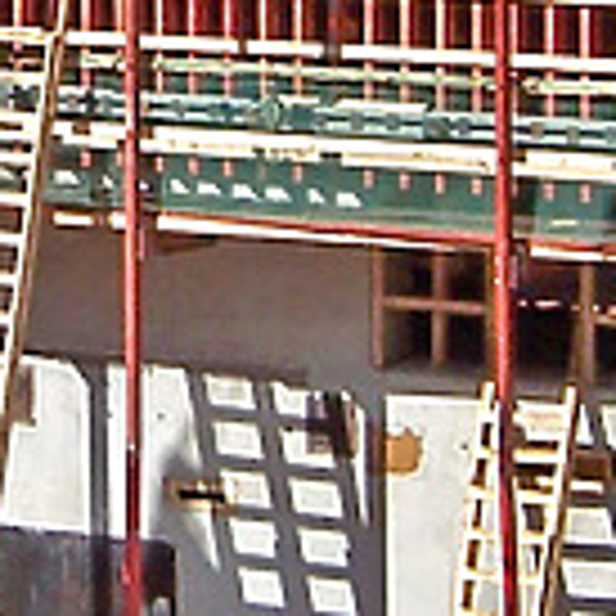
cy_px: -7
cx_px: -54
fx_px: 5718
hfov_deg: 6.1
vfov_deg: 6.1
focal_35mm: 284
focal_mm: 8.2
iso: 80
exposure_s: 1/750
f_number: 4
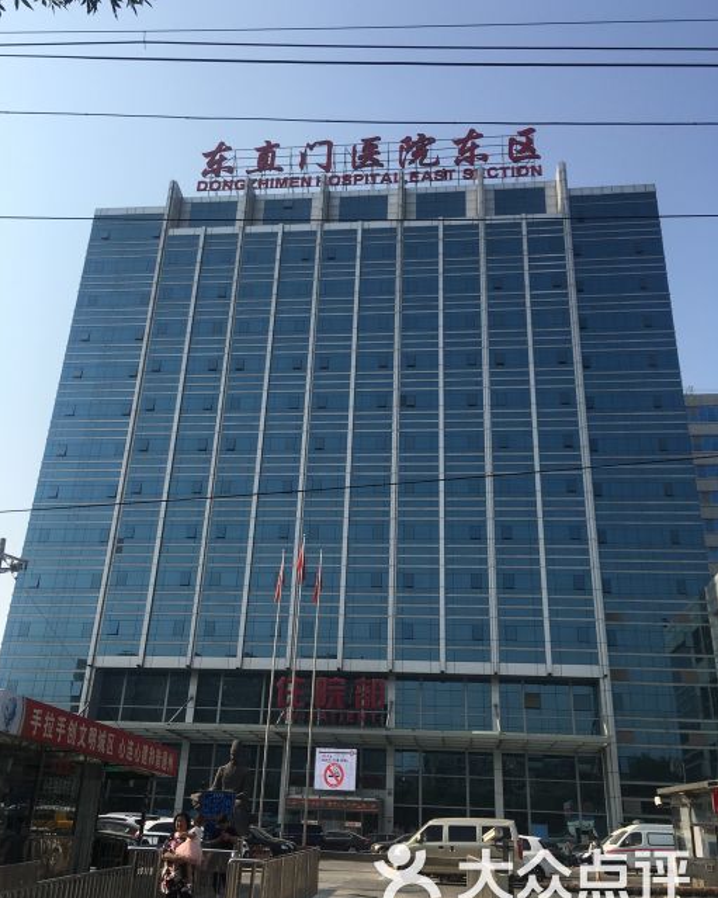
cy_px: 458
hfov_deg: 47.1
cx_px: 358
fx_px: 824
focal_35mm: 31
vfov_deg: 57.2
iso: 25
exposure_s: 1/1538
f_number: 2.2
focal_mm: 4.15
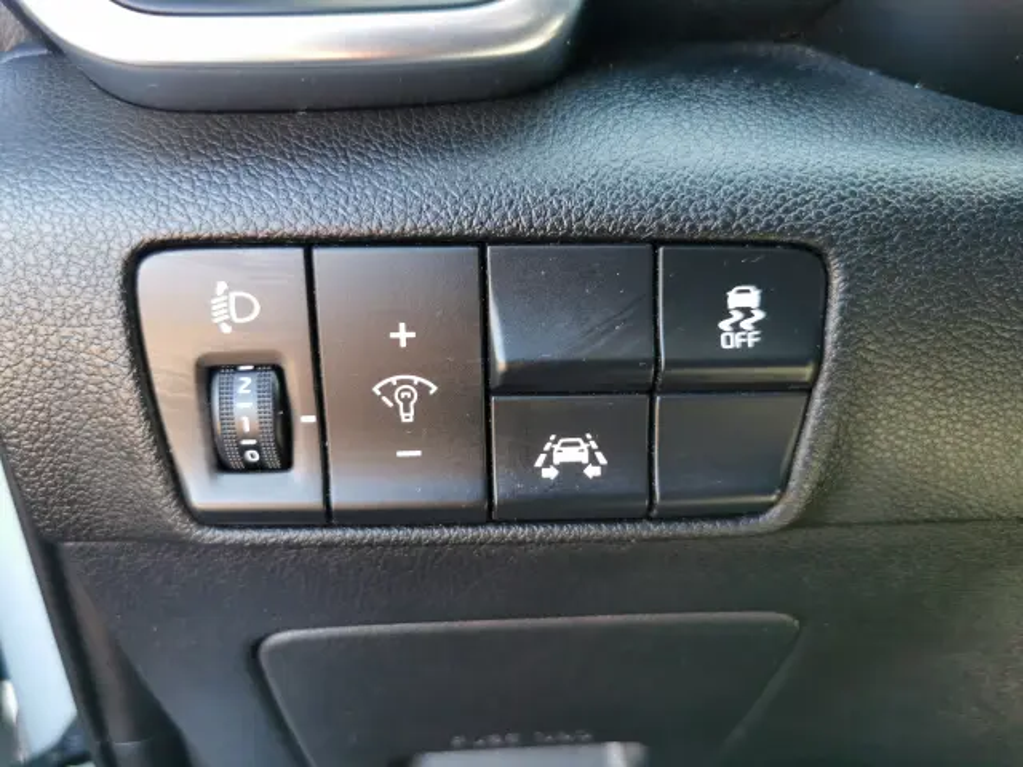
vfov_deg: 51.4
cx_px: 512
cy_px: 384
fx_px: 798
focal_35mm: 27
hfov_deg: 65.3
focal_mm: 5.56
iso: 125
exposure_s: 1/100
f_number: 1.6
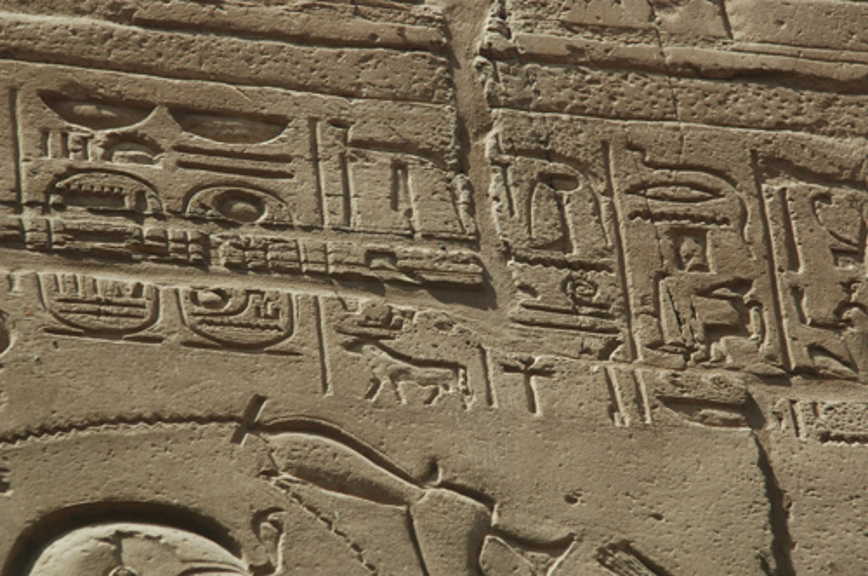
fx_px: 7224
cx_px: 434
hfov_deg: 6.9
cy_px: 288
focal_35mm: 300
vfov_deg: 4.6
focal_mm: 200
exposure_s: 1/400
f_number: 5
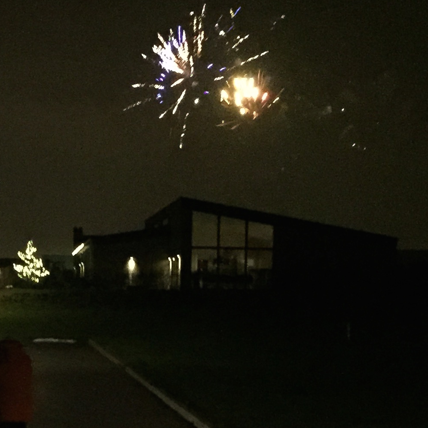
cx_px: 68
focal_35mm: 84
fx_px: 1175
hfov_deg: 20.3
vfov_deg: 20.5
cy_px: 324
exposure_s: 1/15
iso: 1600
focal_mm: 4.15
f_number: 2.2
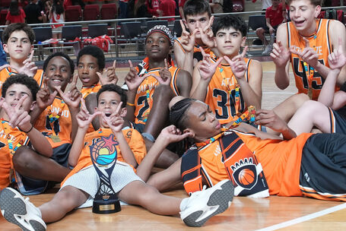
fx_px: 798
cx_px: 124
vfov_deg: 16.5
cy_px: 90
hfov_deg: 24.4
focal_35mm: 83
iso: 2500
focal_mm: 35
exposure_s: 1/250
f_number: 7.1
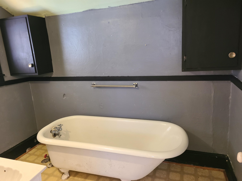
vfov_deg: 53.1
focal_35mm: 26
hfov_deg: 67.3
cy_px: 90
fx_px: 182
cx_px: 121
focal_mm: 5.4
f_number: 1.8
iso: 320
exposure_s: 1/40
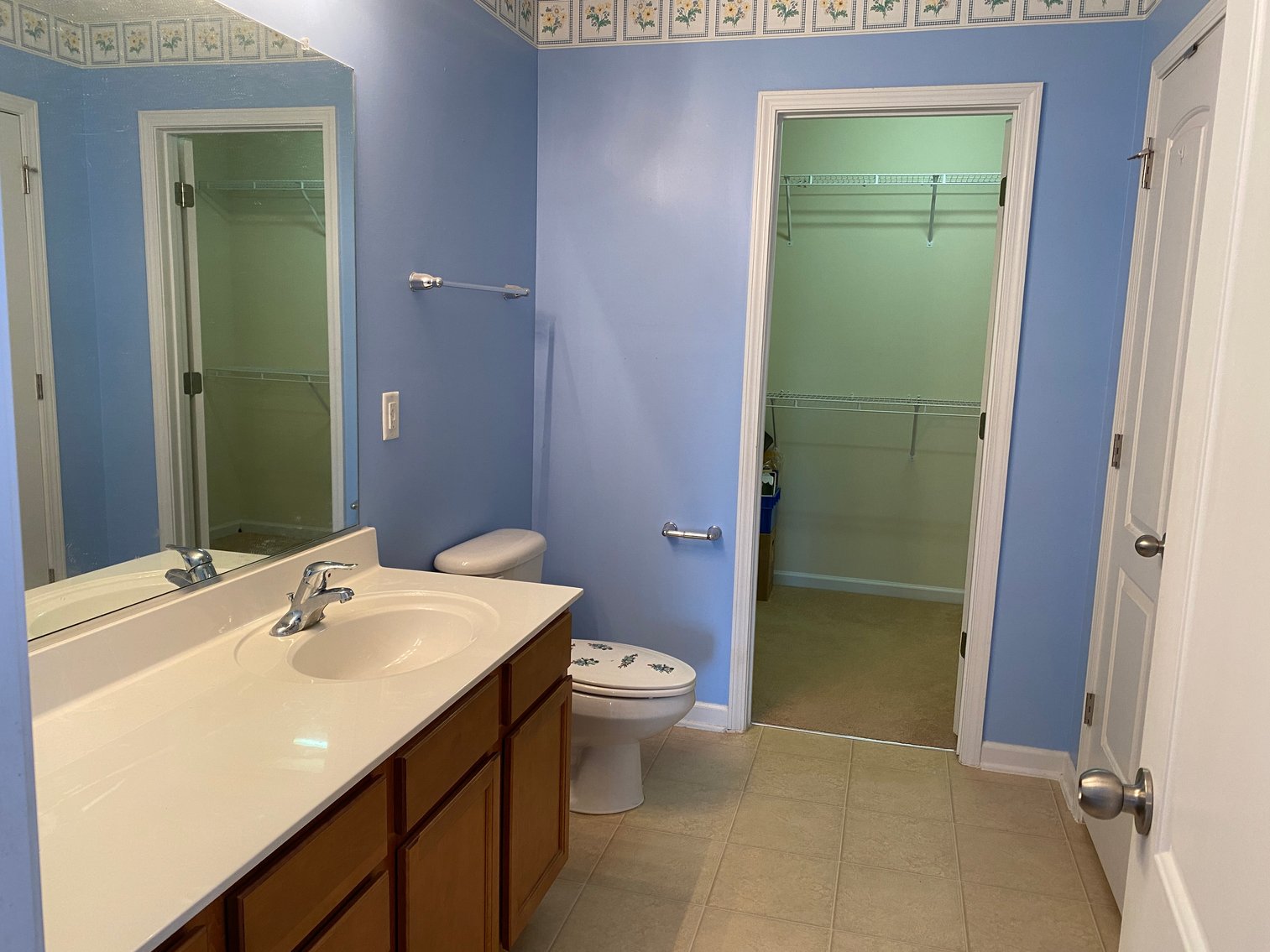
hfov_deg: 67.3
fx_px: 954
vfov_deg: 53.1
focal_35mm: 26
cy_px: 476
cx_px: 635
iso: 125
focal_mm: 4.25
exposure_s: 1/60
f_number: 1.8
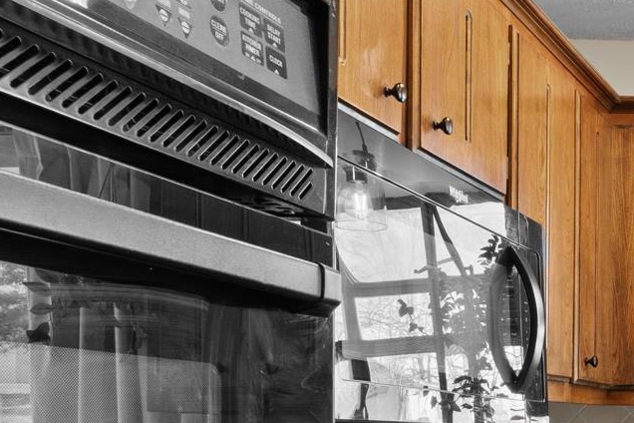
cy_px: 436
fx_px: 1039
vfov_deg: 22.0
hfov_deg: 26.1
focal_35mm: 59
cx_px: 922
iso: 200
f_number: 9
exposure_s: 1/2
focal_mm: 10
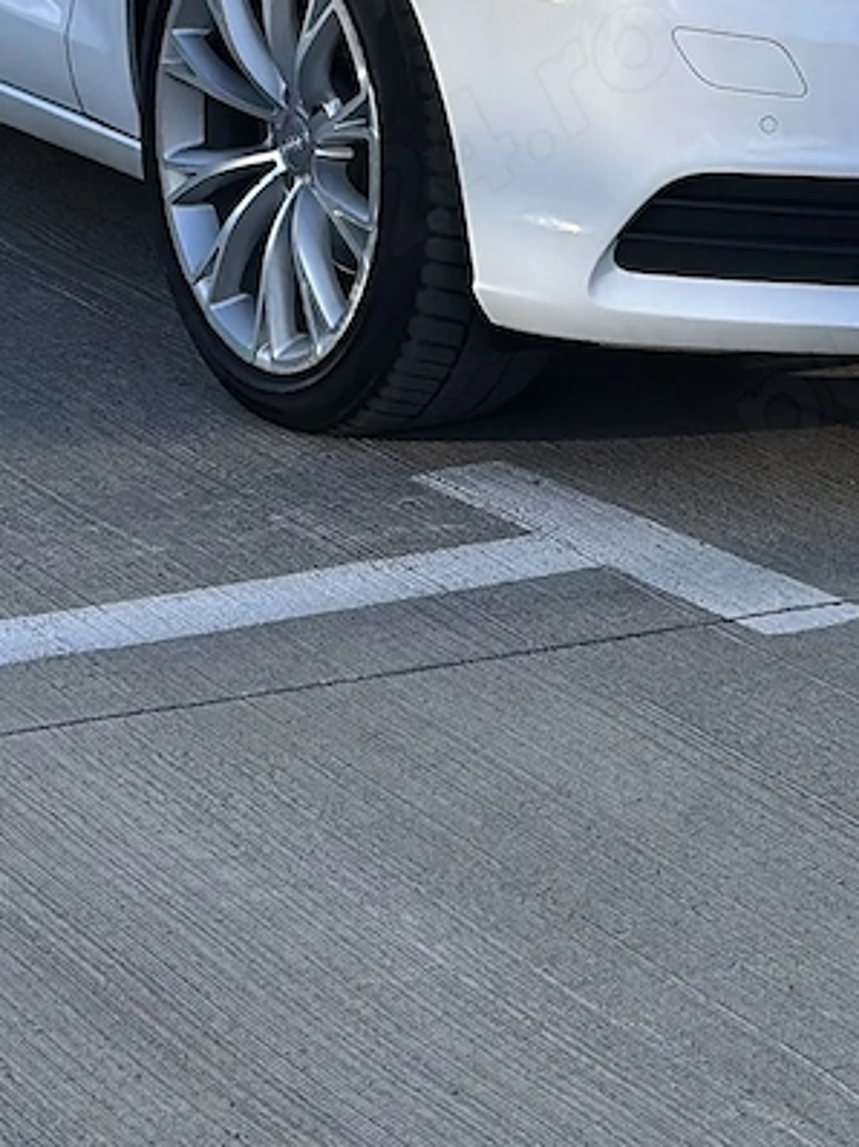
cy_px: -346
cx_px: 700
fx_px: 5333
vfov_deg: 11.9
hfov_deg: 9.2
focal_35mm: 161
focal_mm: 6.86
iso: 80
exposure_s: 1/1323
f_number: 1.78
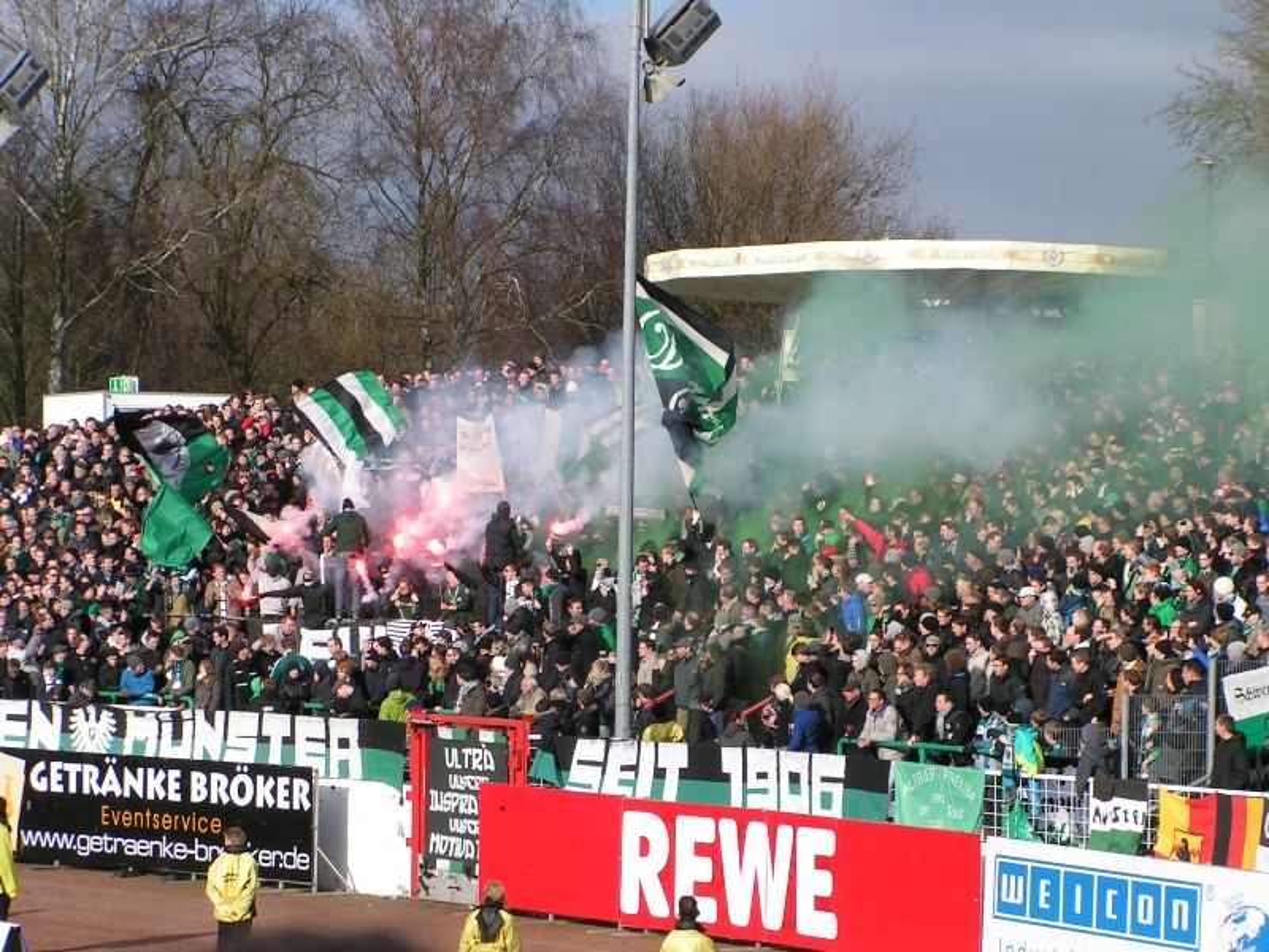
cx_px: 634
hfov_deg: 15.1
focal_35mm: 131
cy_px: 476
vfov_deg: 11.3
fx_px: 4802
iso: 50
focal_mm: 20
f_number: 6.3
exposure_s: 1/320
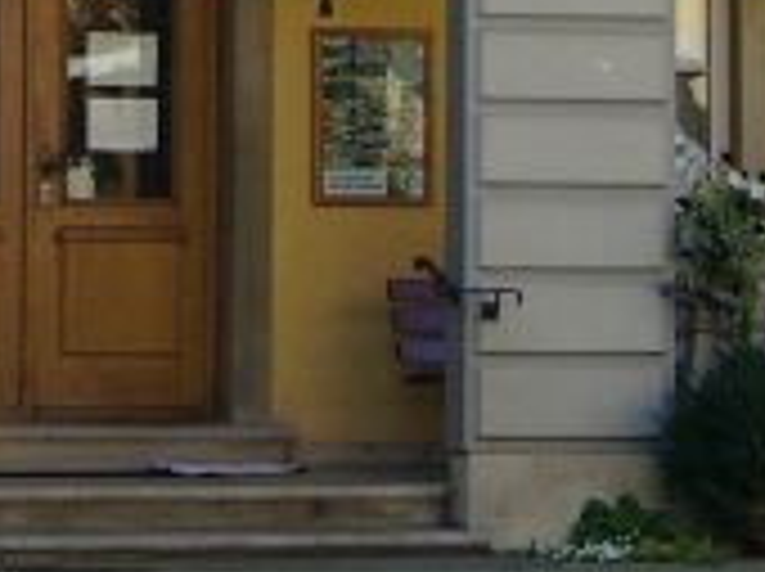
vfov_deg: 4.9
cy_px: -441
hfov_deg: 6.5
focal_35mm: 302
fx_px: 6665
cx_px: -117
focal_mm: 13.35
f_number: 4
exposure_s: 1/196
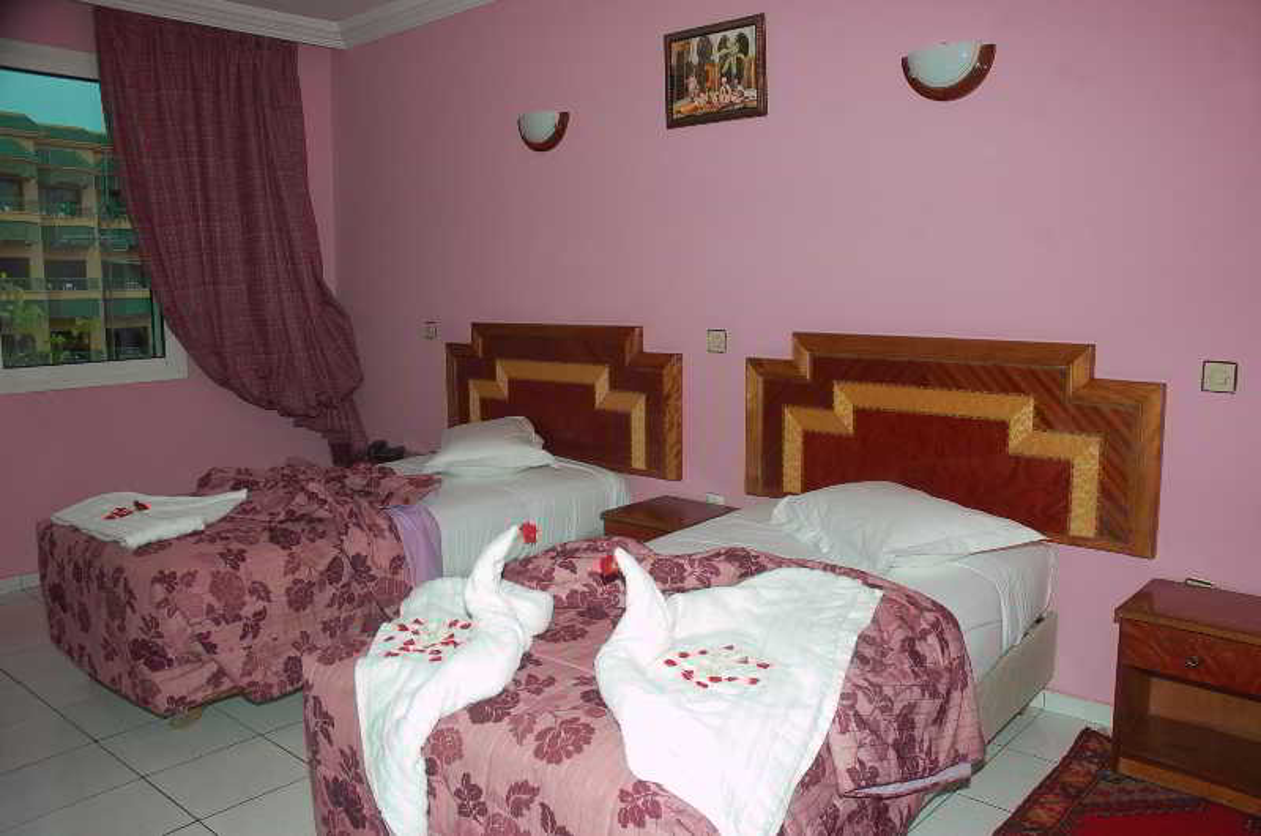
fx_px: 944
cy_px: 418
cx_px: 630
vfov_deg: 47.7
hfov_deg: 67.5
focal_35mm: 27
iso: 200
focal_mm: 18
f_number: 5.6
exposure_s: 1/60
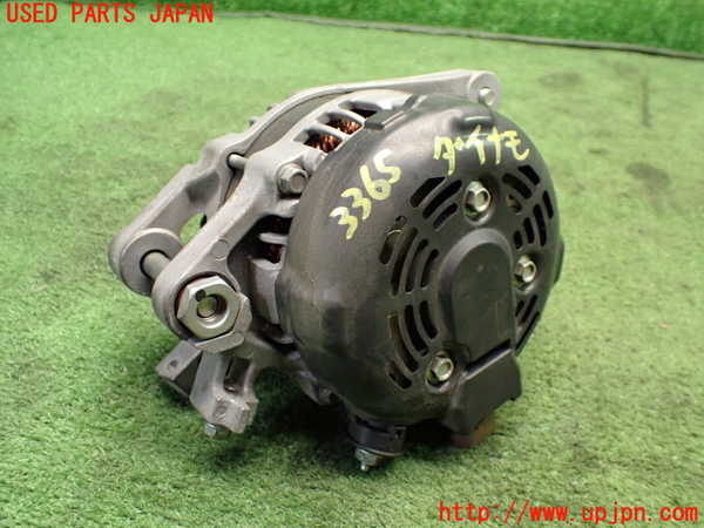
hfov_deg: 60.0
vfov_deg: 46.8
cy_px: 264
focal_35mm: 30
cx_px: 352
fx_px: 610
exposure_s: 1/80
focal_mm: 5.4
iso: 800
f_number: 2.3
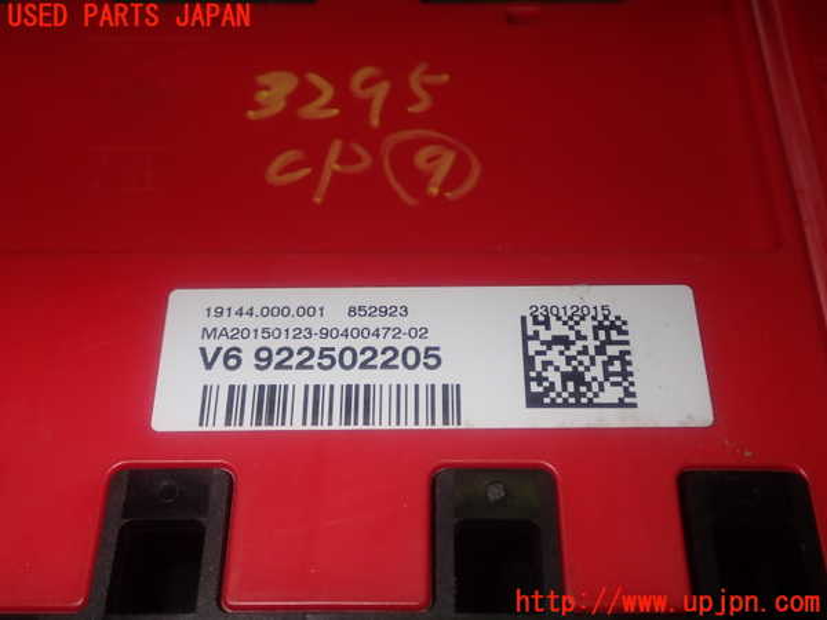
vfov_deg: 32.9
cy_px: 310
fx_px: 1051
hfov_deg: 42.9
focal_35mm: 44
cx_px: 414
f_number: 9
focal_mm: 7.84
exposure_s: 1/40
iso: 200
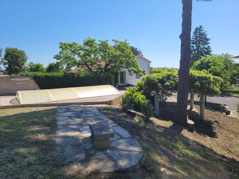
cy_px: 90
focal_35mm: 26
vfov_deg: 53.0
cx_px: 120
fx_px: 179
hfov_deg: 67.3
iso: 40
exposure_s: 1/2664
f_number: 1.8
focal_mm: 5.4
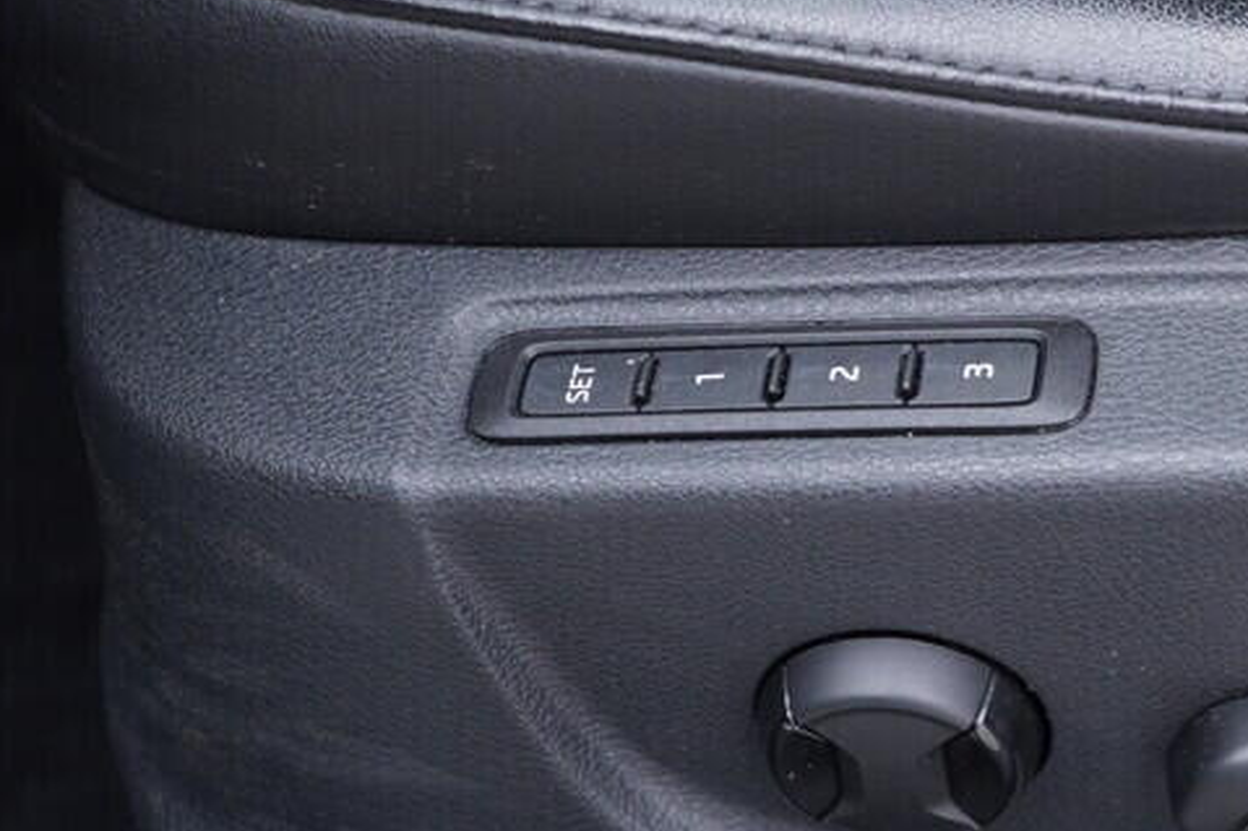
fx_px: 2668
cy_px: 473
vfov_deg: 17.7
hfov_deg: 25.0
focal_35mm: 77
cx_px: 1266
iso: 250
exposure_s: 1/40
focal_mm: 24
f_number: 2.8
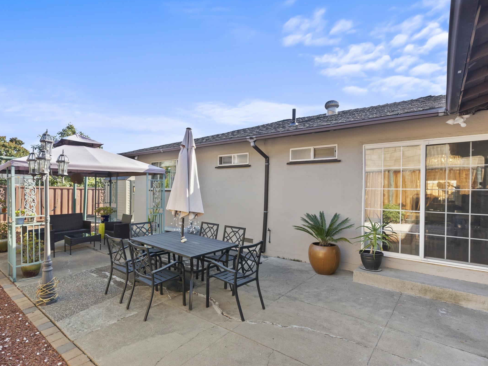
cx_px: 216
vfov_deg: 74.7
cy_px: 185
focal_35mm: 17
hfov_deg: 90.6
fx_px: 240
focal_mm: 15
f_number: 9
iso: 400
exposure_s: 1/60
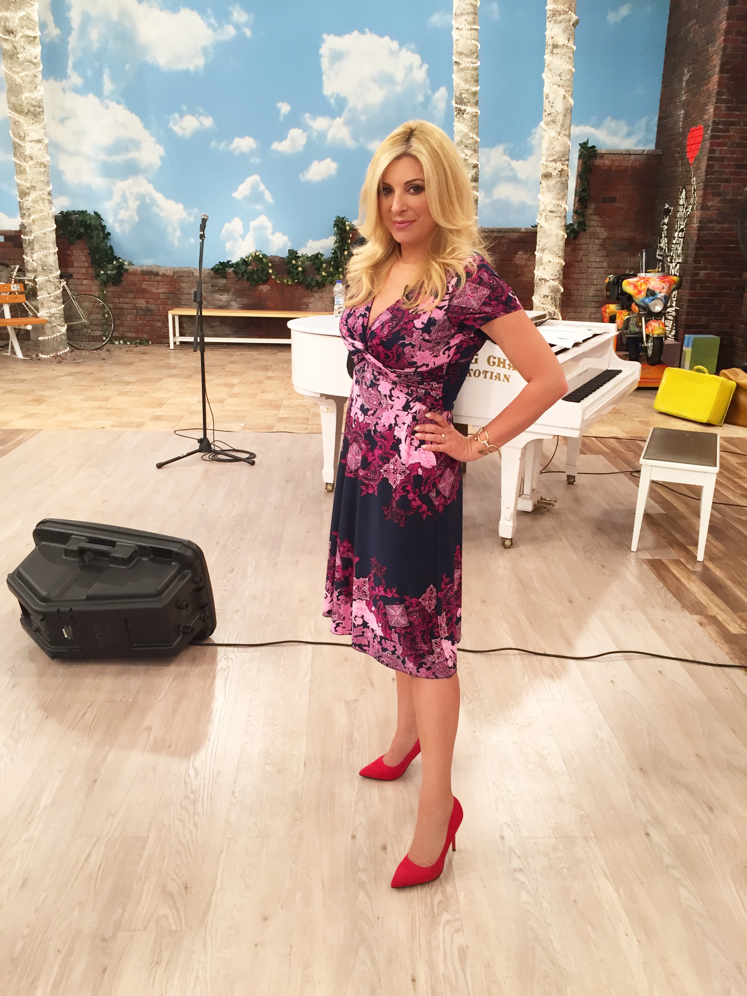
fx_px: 834
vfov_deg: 61.7
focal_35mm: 29
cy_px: 498
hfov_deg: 48.2
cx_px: 374
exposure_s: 1/30
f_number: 2.2
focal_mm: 4.15
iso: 32
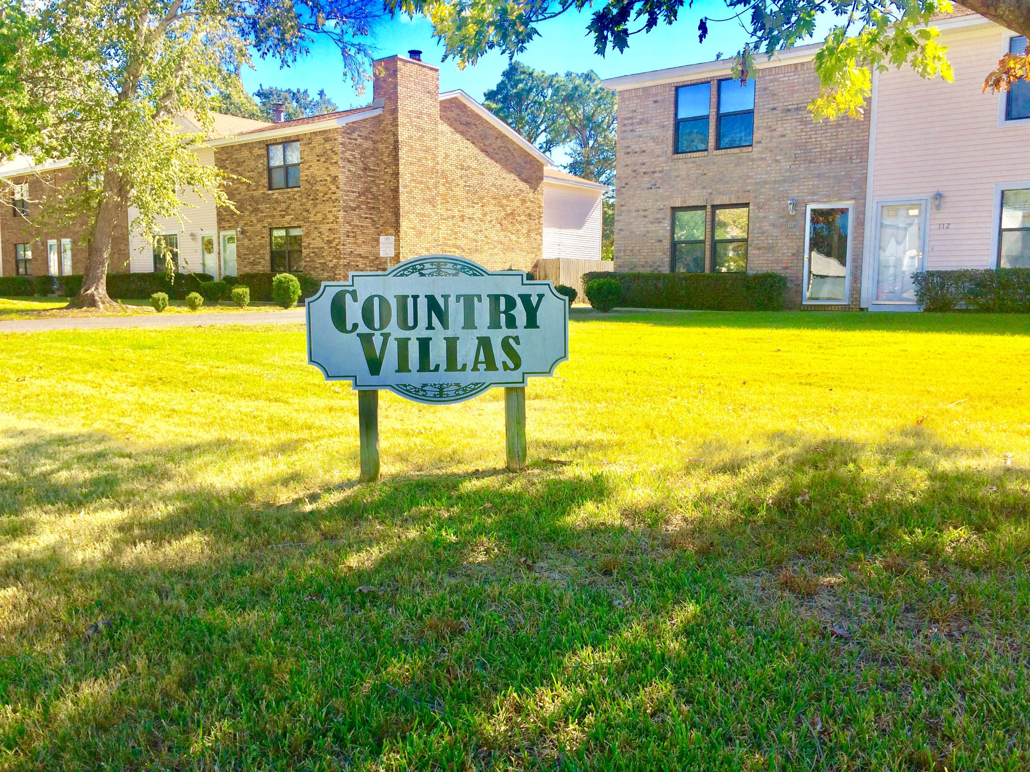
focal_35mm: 29
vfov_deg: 48.2
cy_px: 386
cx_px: 515
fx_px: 863
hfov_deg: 61.7
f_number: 2.2
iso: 32
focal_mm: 4.15
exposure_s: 1/733
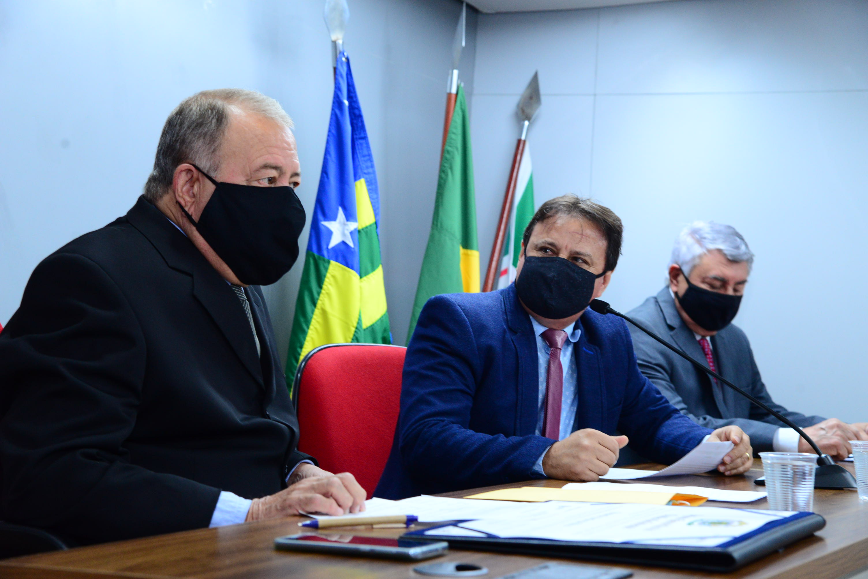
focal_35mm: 62
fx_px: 1495
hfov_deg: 32.4
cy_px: 290
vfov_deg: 21.9
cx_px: 434
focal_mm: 62
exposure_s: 1/60
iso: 2000
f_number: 5.6
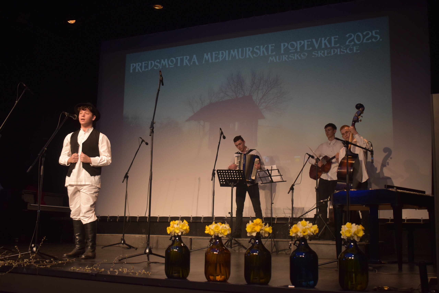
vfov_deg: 33.0
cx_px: 220
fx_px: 494
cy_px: 146
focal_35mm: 40
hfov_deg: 47.9
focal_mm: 27
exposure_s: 1/125
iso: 900
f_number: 4
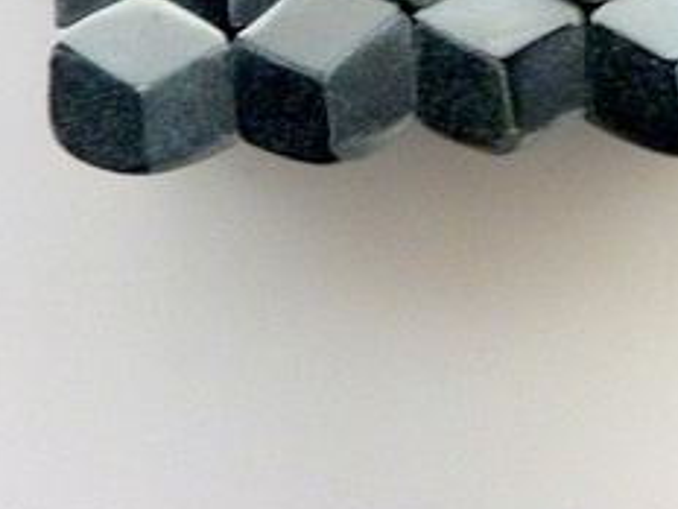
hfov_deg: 27.7
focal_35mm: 70
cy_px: -171
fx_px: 1371
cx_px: 412
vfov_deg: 19.3
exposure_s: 1/30
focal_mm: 4.5
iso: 400
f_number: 2.8
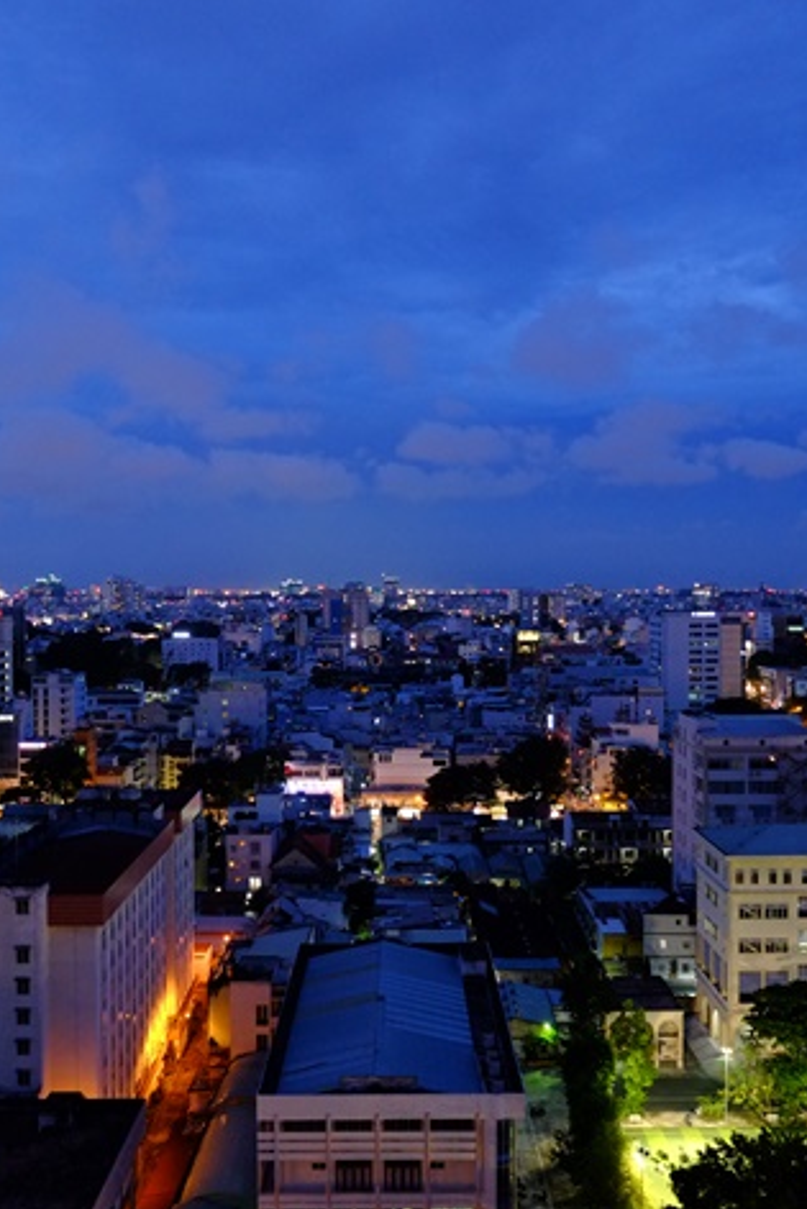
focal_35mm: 32
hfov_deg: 41.1
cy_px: 610
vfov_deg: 58.7
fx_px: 1075
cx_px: 407
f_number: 2.8
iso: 1600
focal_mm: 14
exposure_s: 1/12
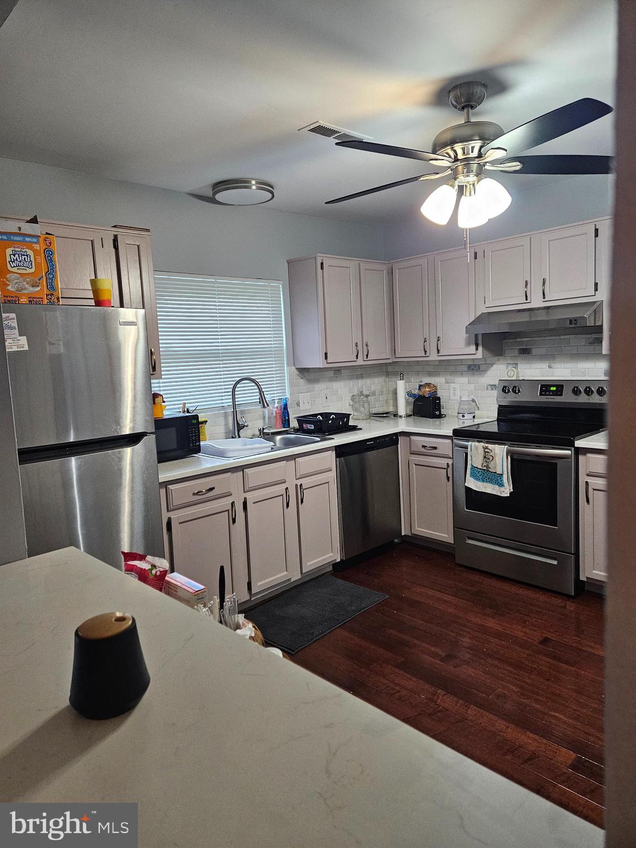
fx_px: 563
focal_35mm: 23
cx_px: 318
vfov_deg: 73.9
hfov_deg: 58.9
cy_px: 424
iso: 500
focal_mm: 5.4
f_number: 1.8
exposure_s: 1/120
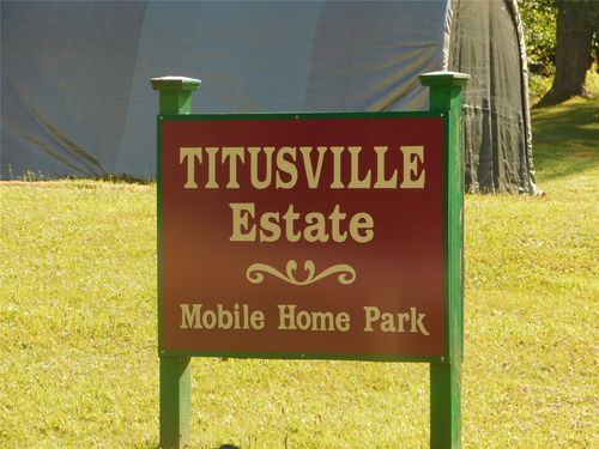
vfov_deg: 7.4
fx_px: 3495
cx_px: 300
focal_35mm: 202
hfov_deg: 9.8
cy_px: 224
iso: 125
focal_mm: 35.9
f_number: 5.4
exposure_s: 1/160
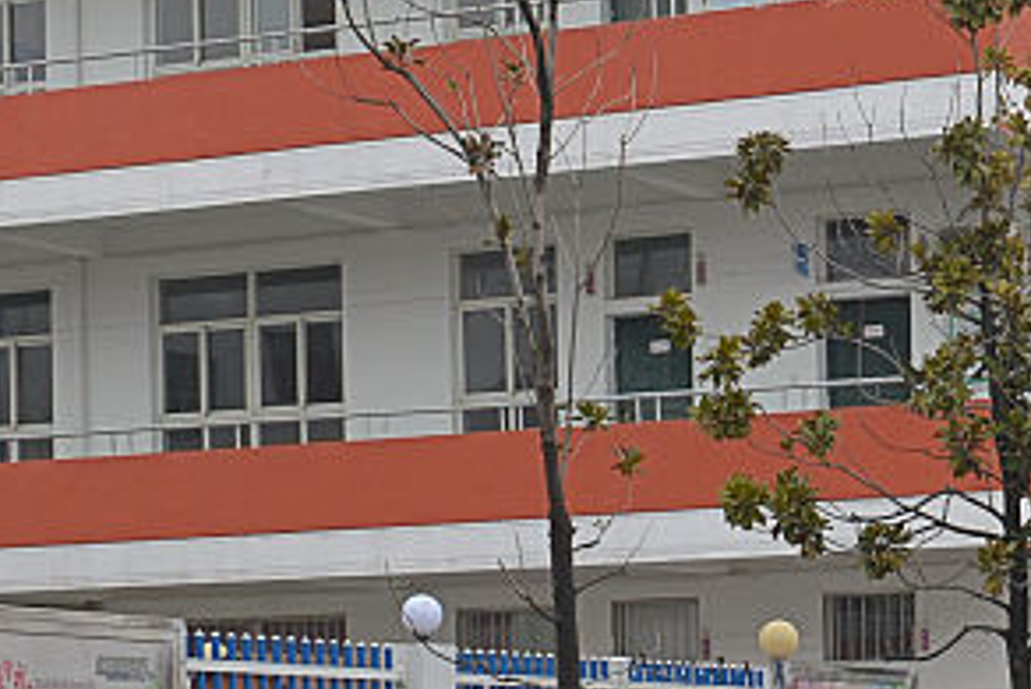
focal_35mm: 115
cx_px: 978
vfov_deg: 11.7
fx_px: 3295
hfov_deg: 17.5
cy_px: 830
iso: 320
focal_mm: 28
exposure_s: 1/125
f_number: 5.6
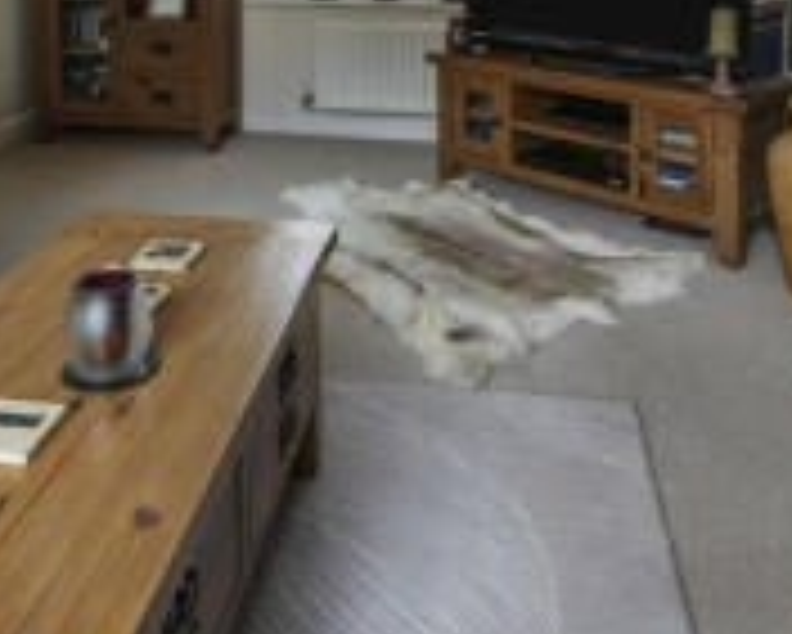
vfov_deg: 34.5
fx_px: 891
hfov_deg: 47.8
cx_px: 342
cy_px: -43
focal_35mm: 38
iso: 640
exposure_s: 1/160
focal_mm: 10
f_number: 4
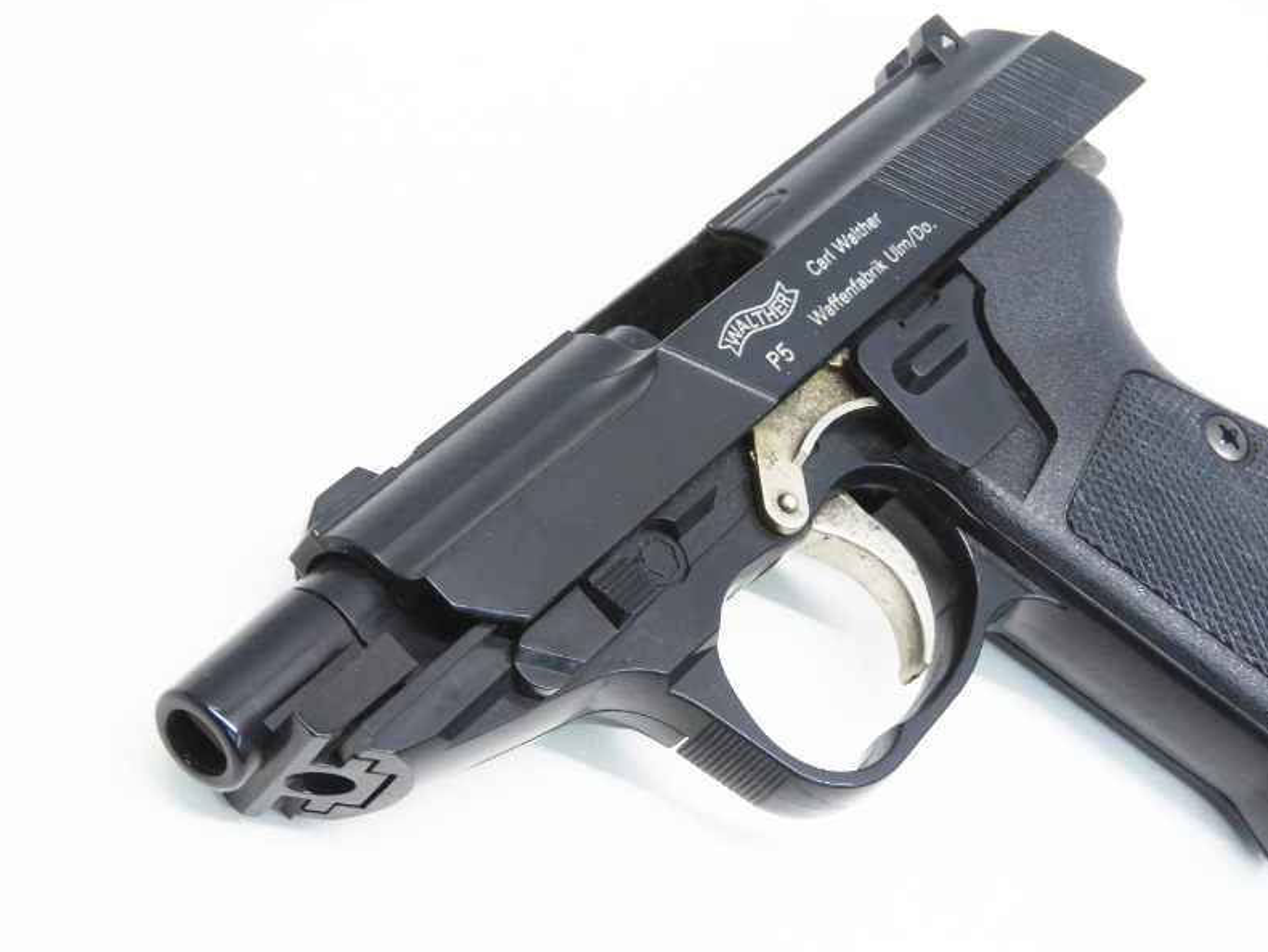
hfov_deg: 24.1
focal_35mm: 81
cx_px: 637
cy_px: 472
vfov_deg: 18.2
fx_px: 2968
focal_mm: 14.3
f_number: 5
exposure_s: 1/40
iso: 200
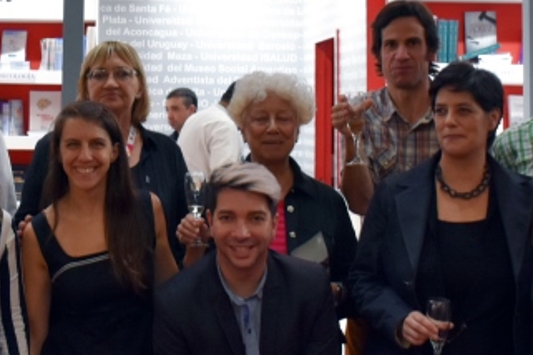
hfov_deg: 23.2
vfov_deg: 15.6
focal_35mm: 86
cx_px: 81
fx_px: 1273
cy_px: 17
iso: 800
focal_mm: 18
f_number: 5
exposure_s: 1/100
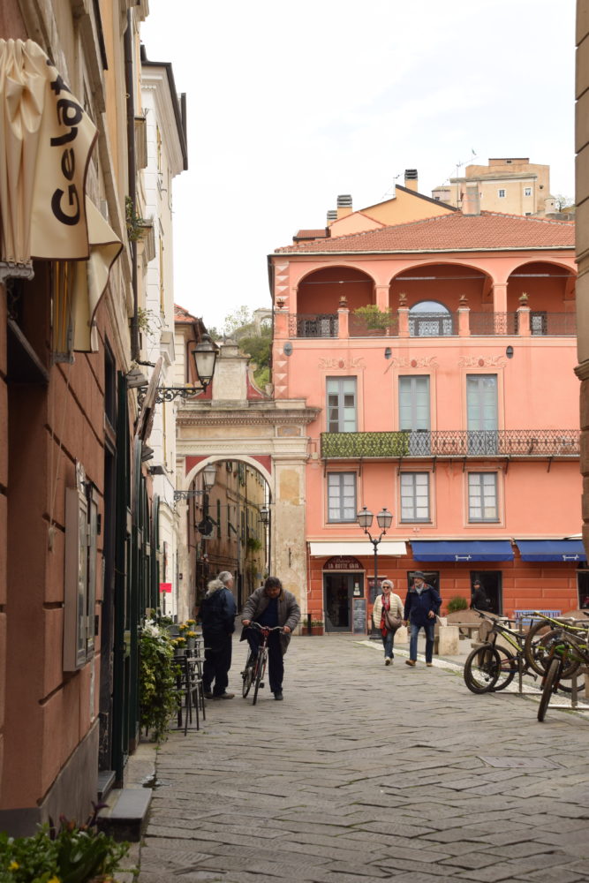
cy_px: 442
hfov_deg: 23.8
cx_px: 294
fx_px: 1398
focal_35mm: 57
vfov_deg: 35.0
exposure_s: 1/160
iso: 200
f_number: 8
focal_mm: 38
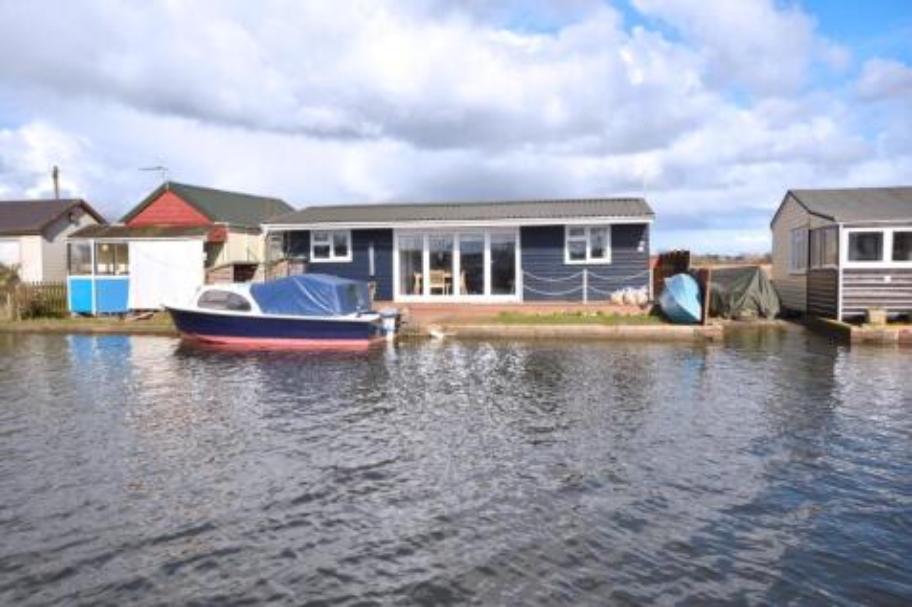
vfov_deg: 43.6
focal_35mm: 30
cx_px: 456
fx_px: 760
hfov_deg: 61.9
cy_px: 304
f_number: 9
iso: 200
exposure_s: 1/320
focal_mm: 20
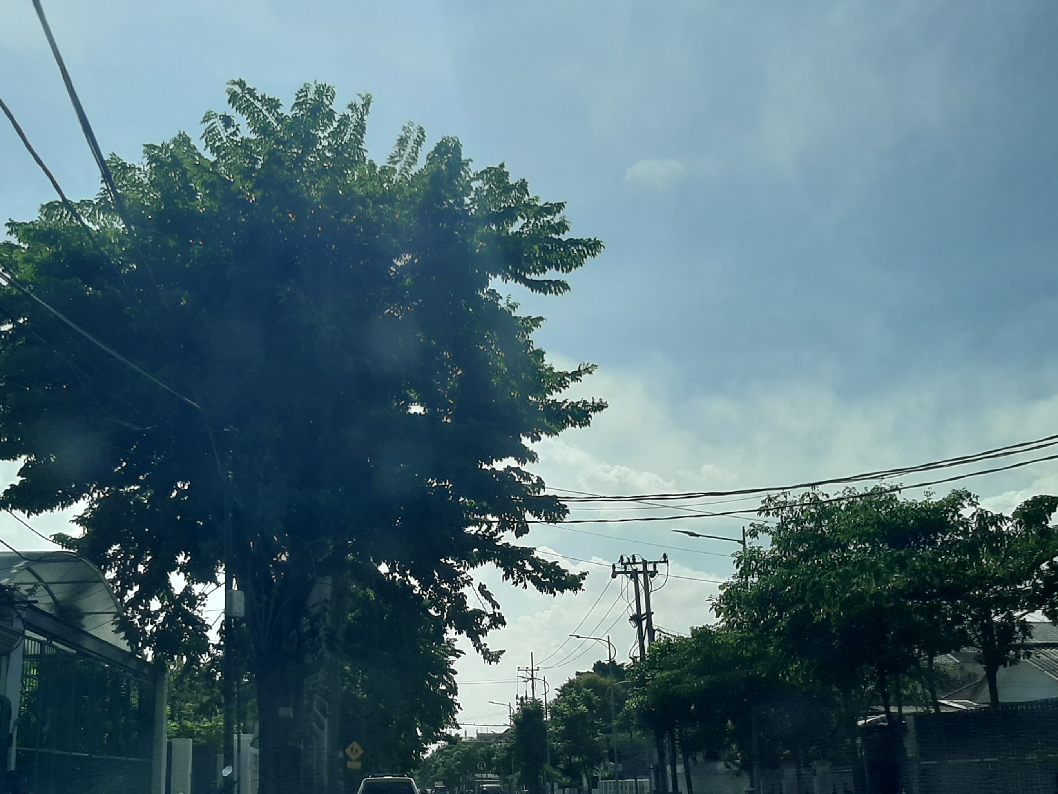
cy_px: 511
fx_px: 1223
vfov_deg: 35.7
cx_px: 306
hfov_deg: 45.6
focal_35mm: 40
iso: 40
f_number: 1.7
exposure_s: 1/1136
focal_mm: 3.93
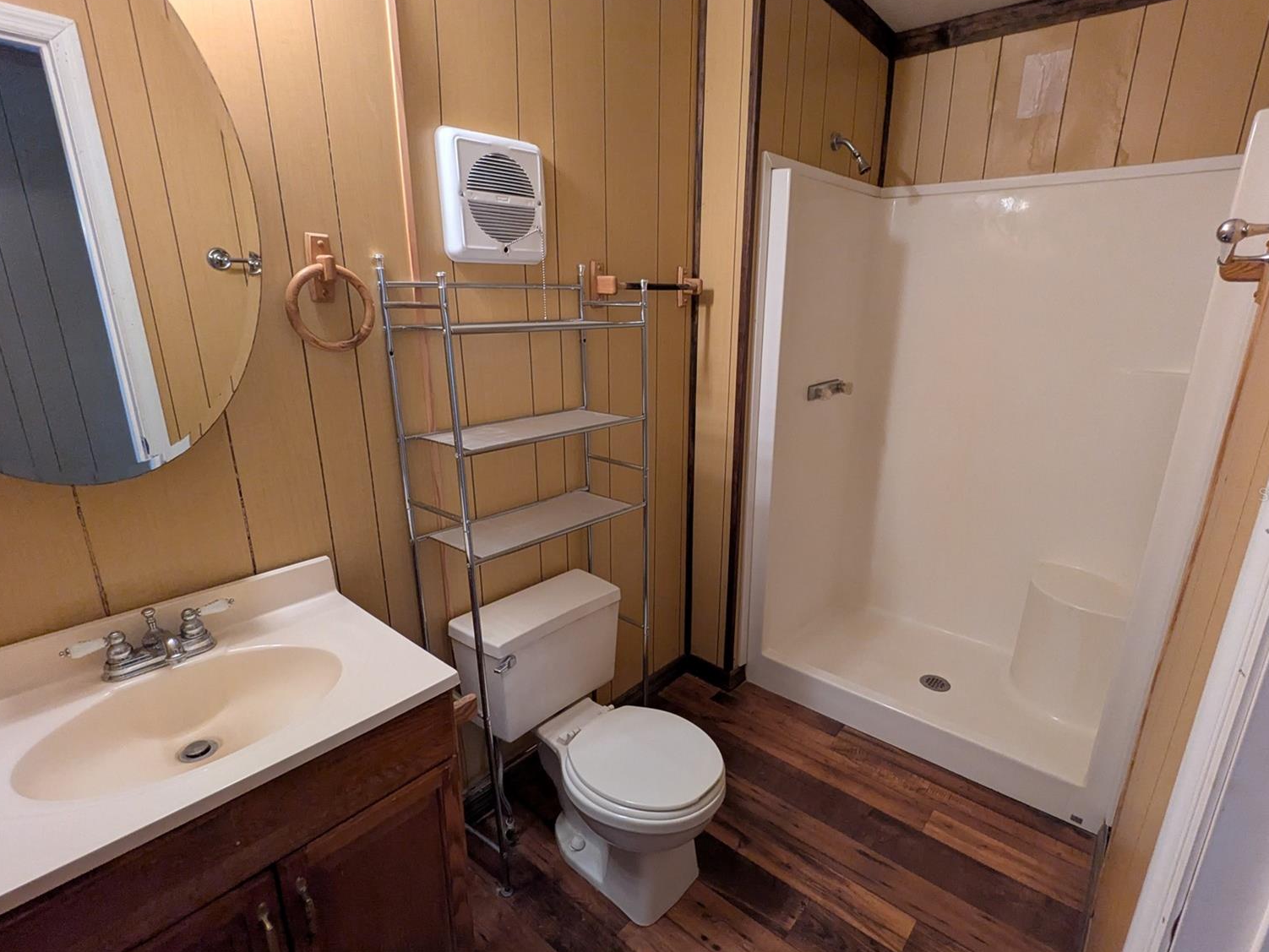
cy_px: 494
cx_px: 665
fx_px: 623
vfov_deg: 74.7
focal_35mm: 17
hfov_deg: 91.0
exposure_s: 1/24
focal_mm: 2.35
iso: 430
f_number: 2.2
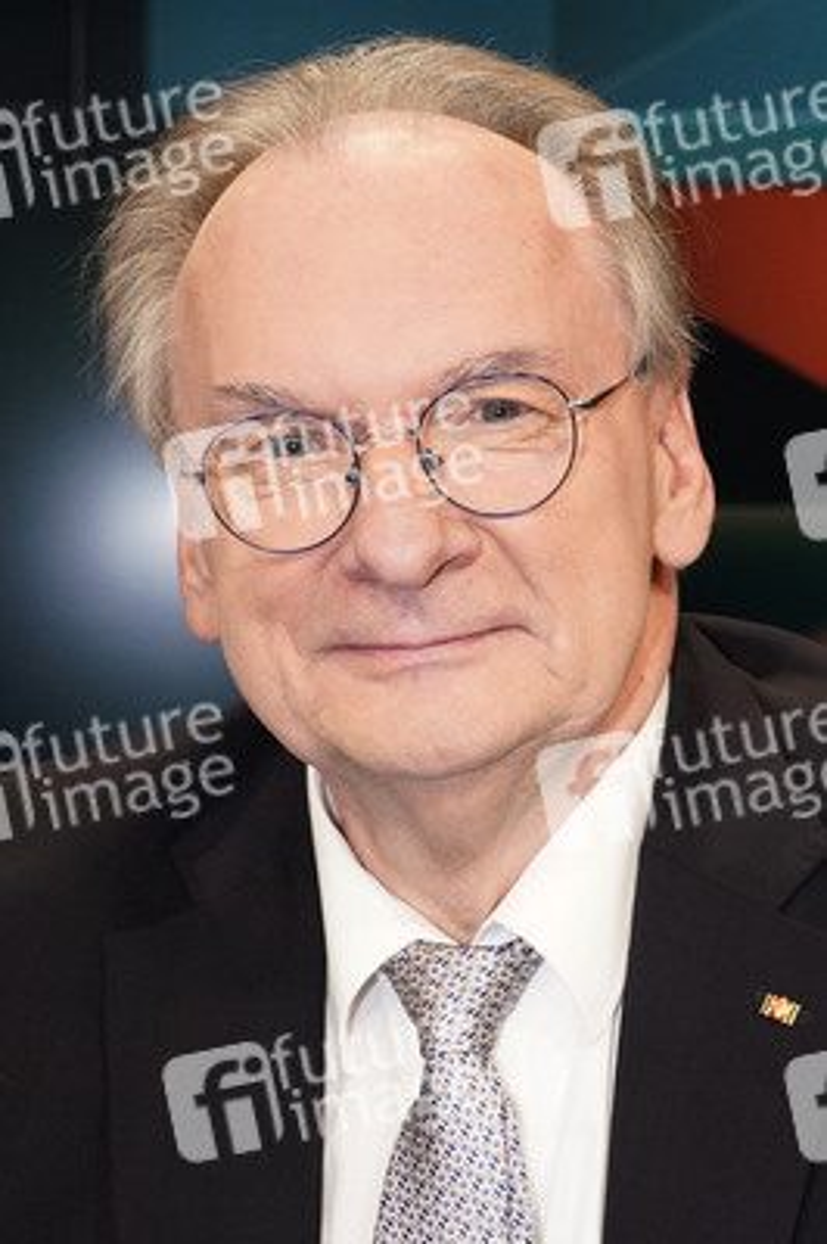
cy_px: 622
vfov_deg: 47.4
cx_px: 414
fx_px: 1415
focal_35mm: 41
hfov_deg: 32.6
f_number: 5.6
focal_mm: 41
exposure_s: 1/125
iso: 2000
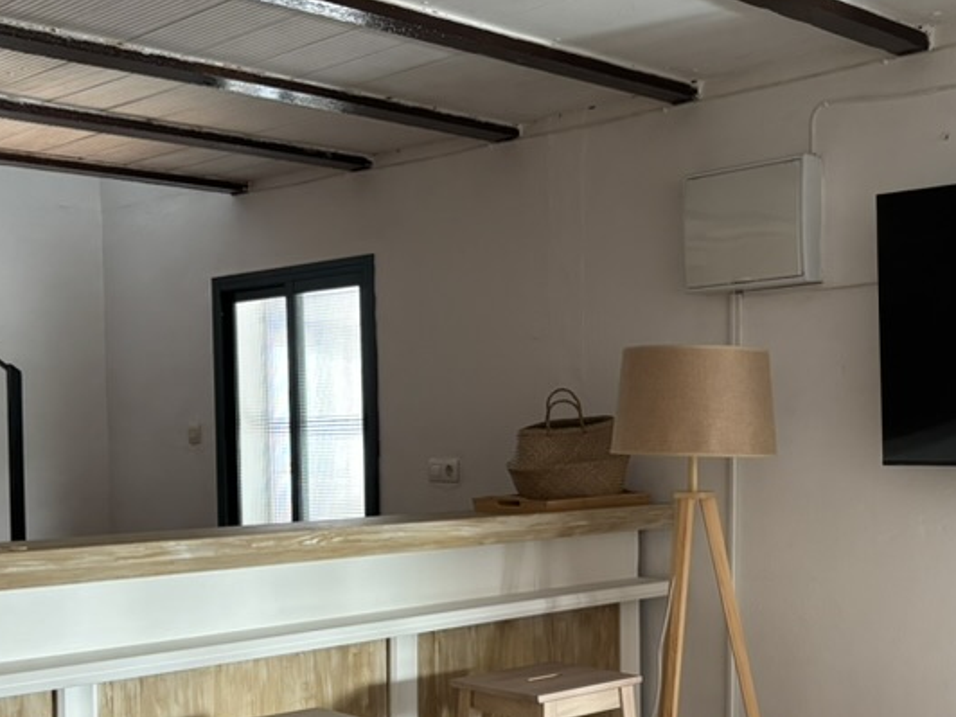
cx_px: 562
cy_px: 455
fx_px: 1381
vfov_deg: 29.0
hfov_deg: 38.1
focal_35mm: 50
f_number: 1.6
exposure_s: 1/60
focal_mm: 5.96
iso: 250
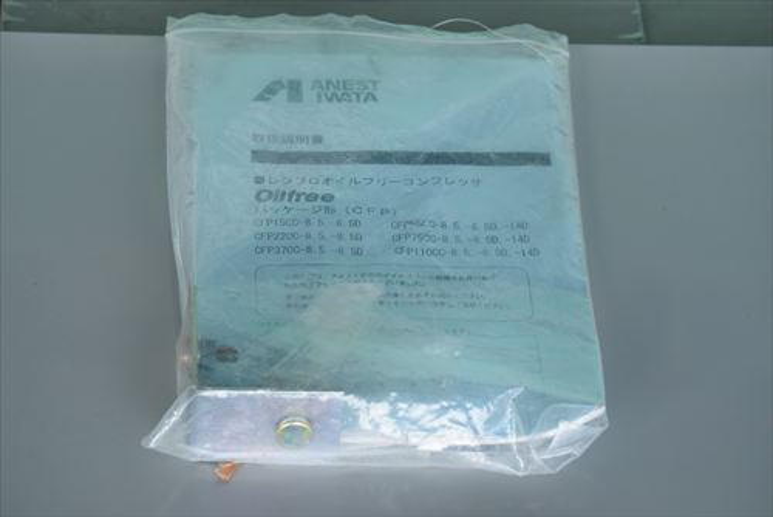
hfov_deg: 21.9
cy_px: 258
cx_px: 386
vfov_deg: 14.7
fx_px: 1998
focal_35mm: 93
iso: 1250
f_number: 6.3
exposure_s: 1/500
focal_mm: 62
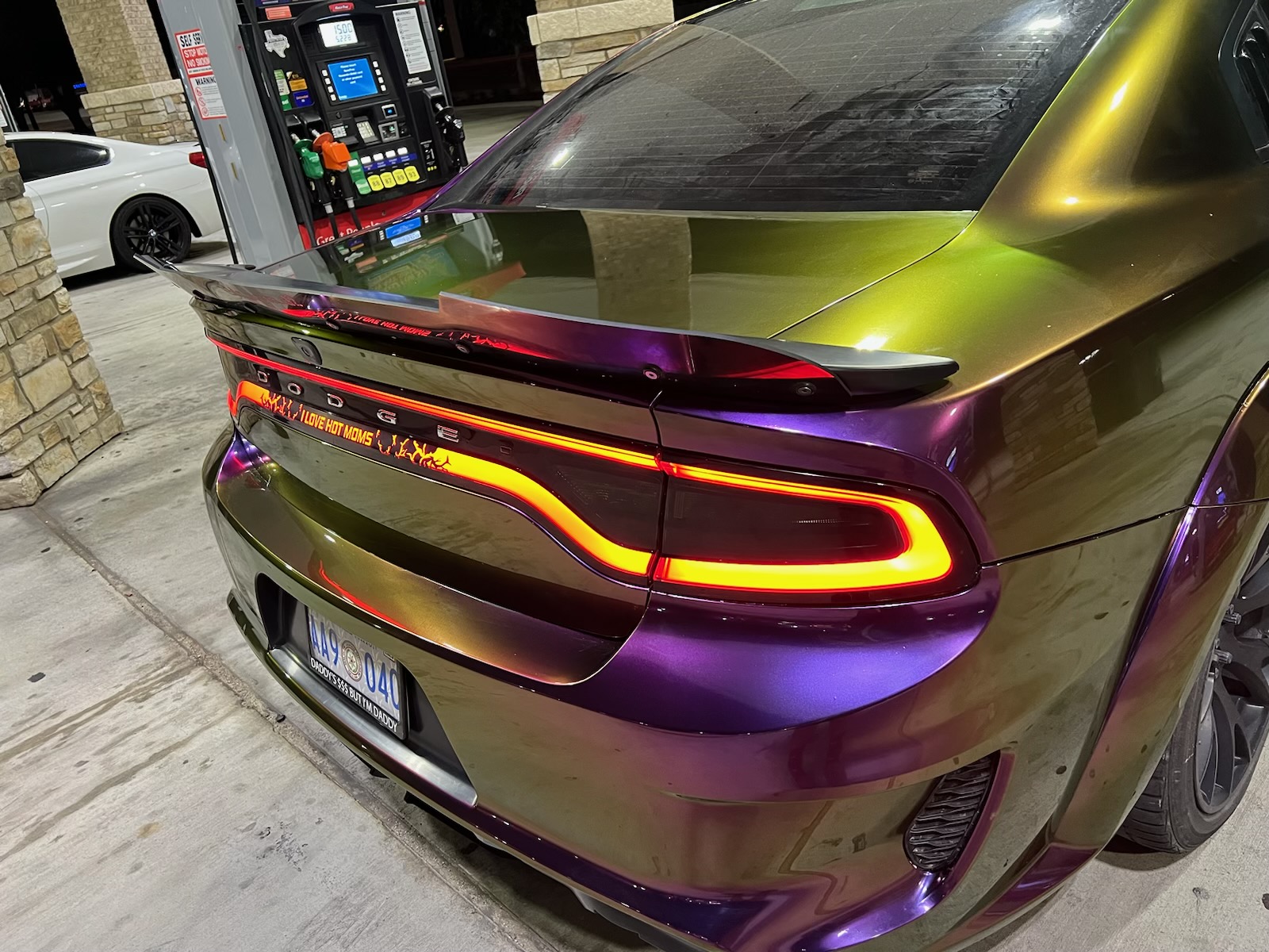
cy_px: 476
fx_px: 953
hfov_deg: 67.3
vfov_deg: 53.1
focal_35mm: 26
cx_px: 634
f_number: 1.5
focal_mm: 5.7
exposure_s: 1/60
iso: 250
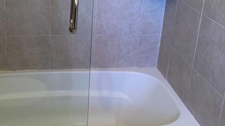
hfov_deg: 38.4
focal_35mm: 52
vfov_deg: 22.7
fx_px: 310
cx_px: 46
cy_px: 24
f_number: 2.2
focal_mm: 4.15
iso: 125
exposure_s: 1/30
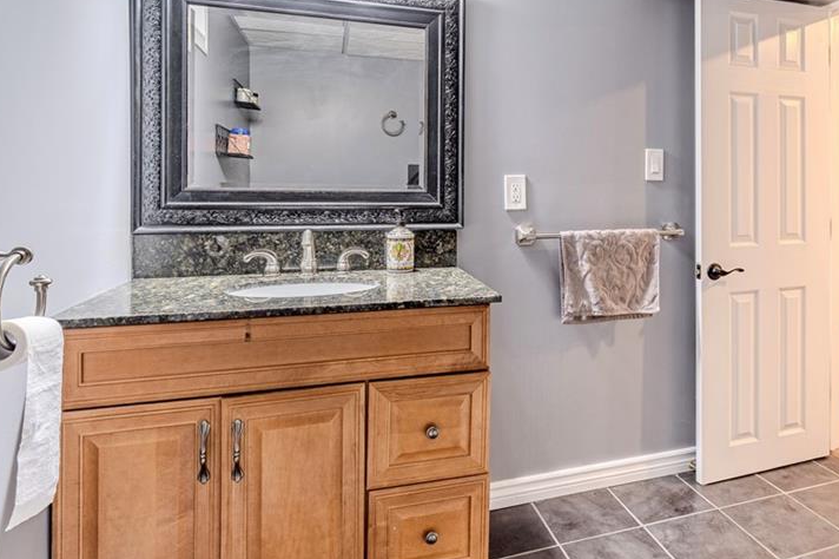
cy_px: 199
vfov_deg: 52.9
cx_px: 549
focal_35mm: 24
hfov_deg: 72.5
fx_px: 552
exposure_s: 1/10
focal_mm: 11
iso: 100
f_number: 8
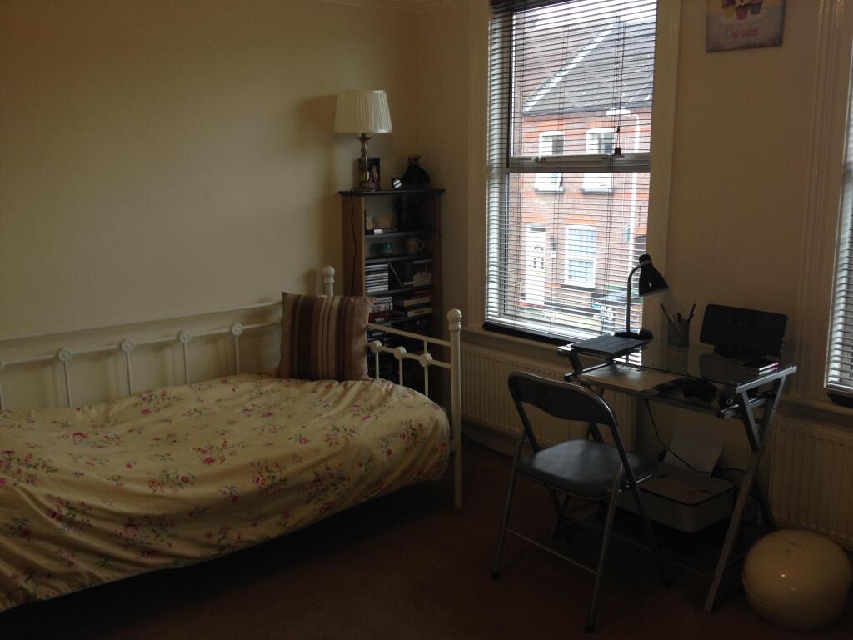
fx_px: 862
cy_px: 320
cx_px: 426
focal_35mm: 35
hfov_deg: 52.6
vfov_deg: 40.7
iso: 50
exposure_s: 1/31
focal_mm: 4.28
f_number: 2.4
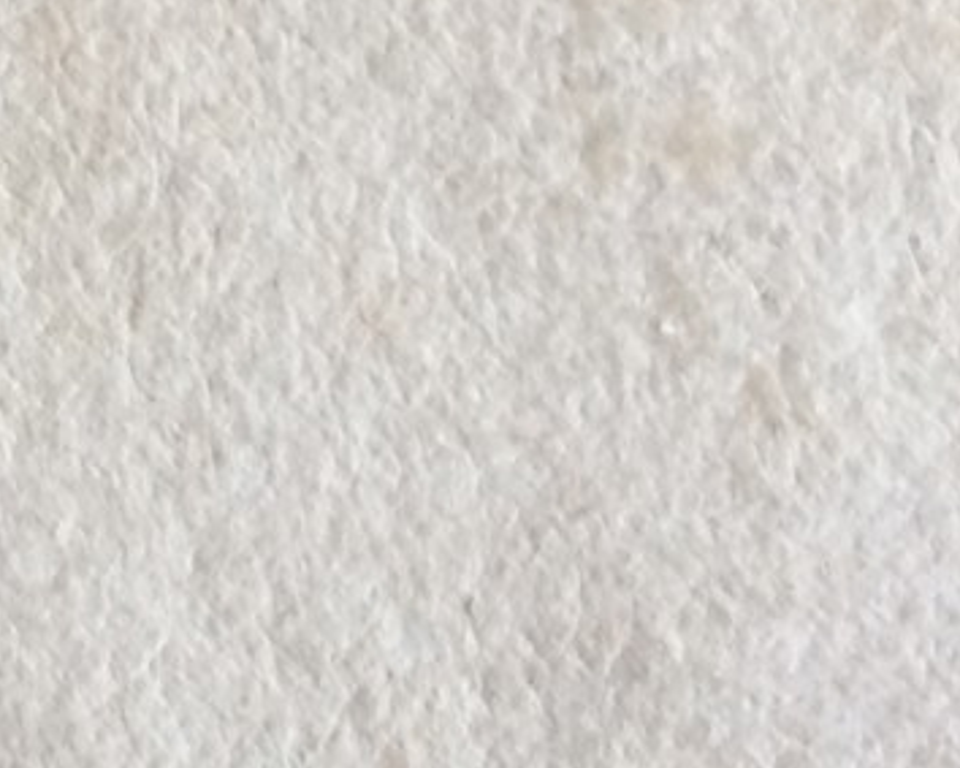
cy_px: -250
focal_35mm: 128
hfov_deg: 14.1
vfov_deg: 11.7
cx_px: -461
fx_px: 3636
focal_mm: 4.15
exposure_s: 1/33
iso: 50
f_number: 2.2
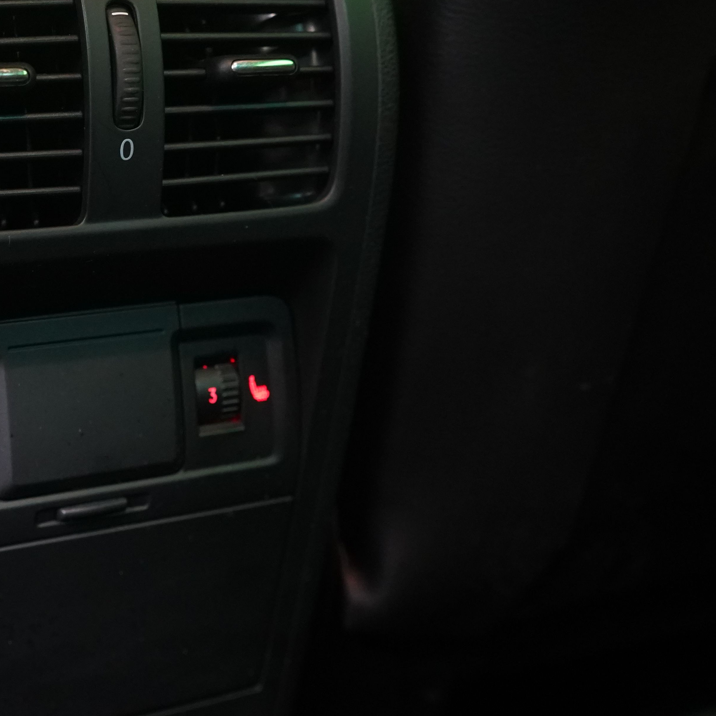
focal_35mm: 65
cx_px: 99
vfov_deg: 26.5
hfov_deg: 25.8
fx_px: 1521
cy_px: 332
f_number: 4.5
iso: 5000
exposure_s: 1/25
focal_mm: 31
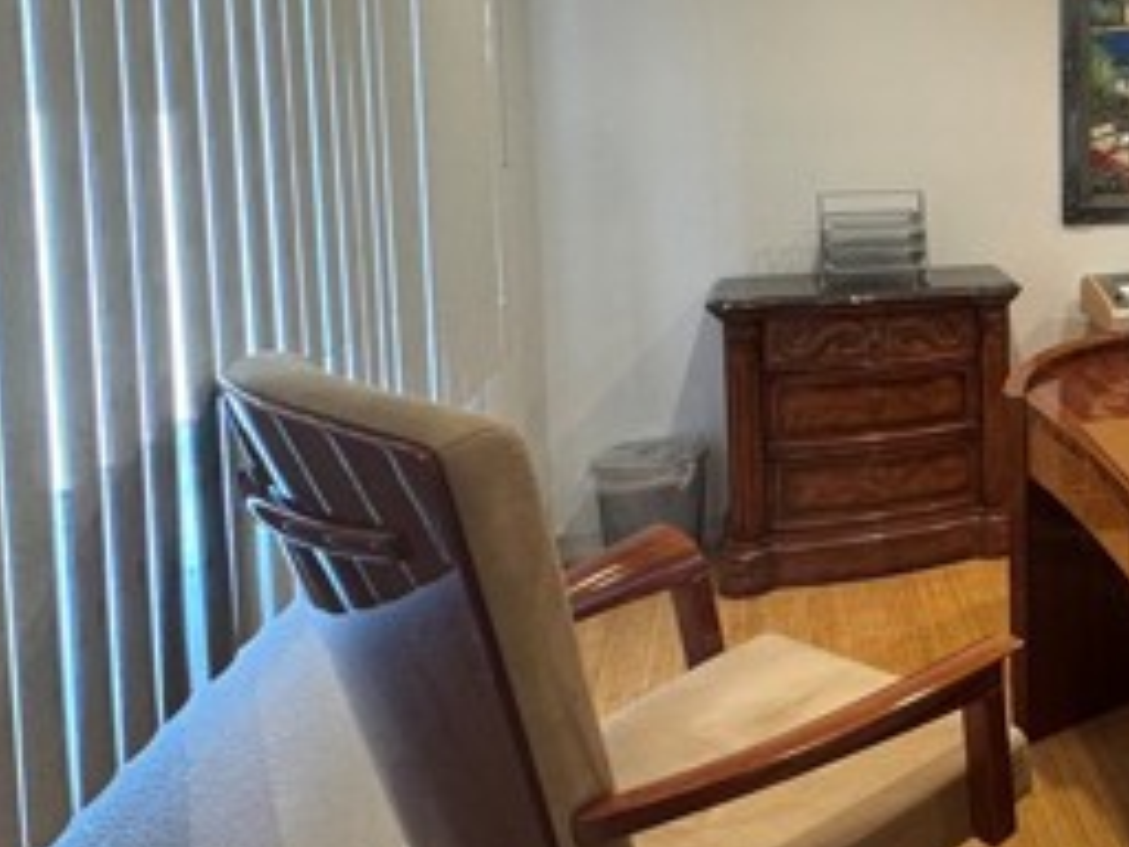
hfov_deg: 38.7
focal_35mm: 35
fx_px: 1142
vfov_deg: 39.5
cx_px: 1354
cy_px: 203
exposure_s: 1/60
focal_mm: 2.22
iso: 160
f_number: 2.2
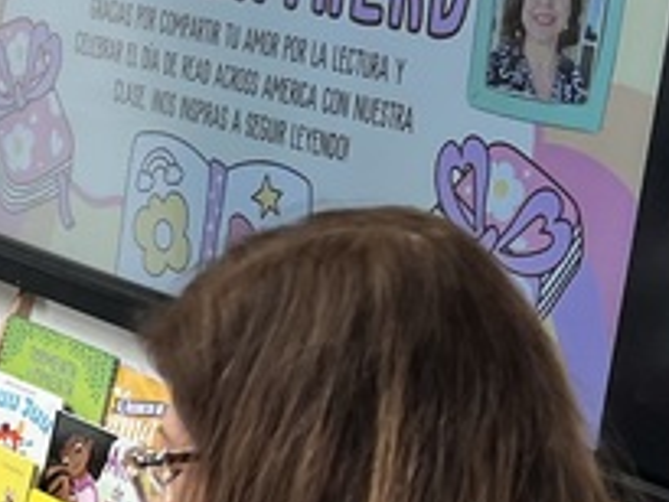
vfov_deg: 11.3
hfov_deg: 13.9
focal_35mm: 130
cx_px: -431
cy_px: 551
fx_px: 2514
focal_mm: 5.7
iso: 50
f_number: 1.5
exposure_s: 1/100
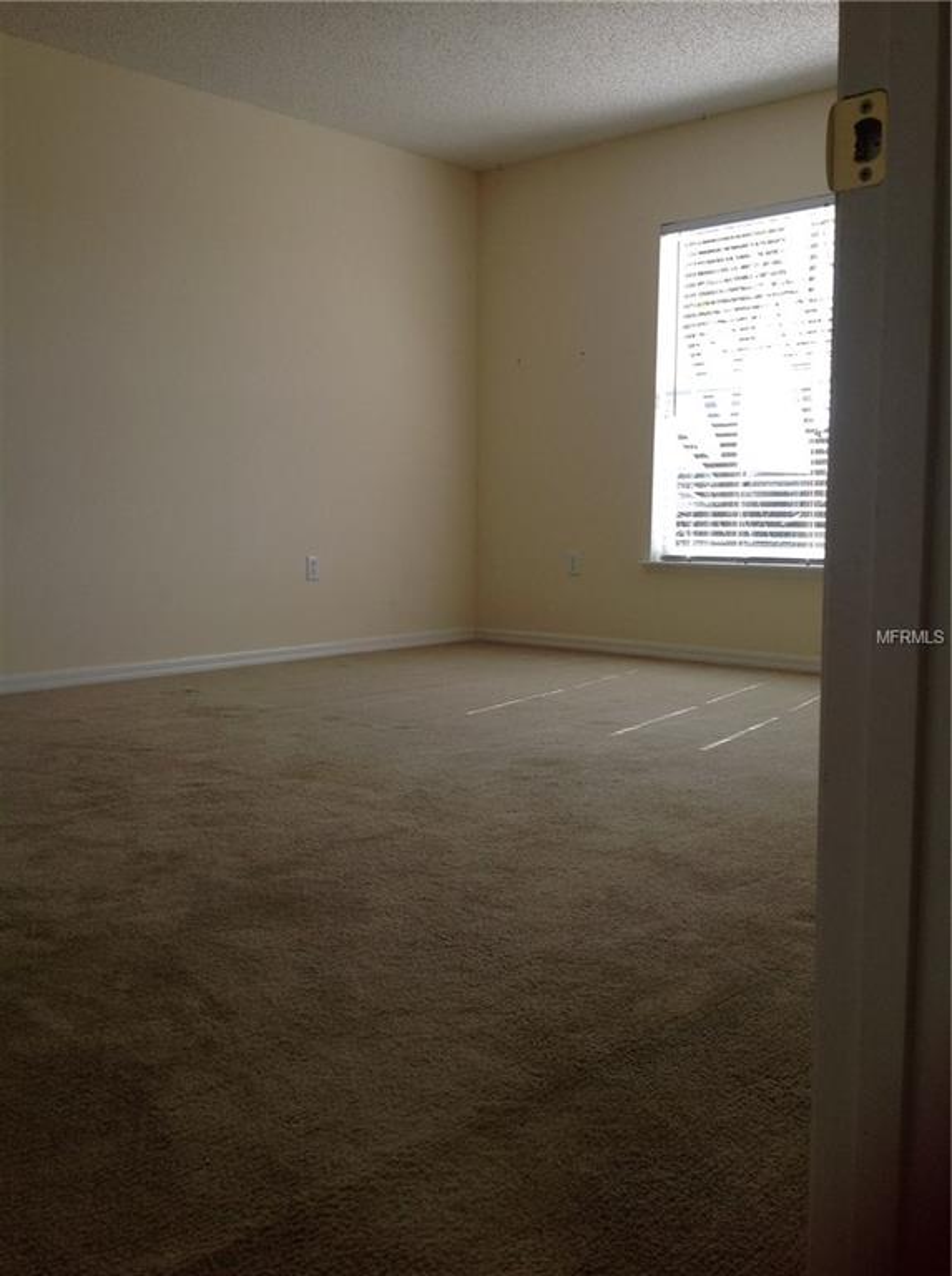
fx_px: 1288
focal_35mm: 35
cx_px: 476
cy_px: 638
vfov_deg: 52.7
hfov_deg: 40.6
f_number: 2.4
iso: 50
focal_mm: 4.28
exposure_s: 1/240
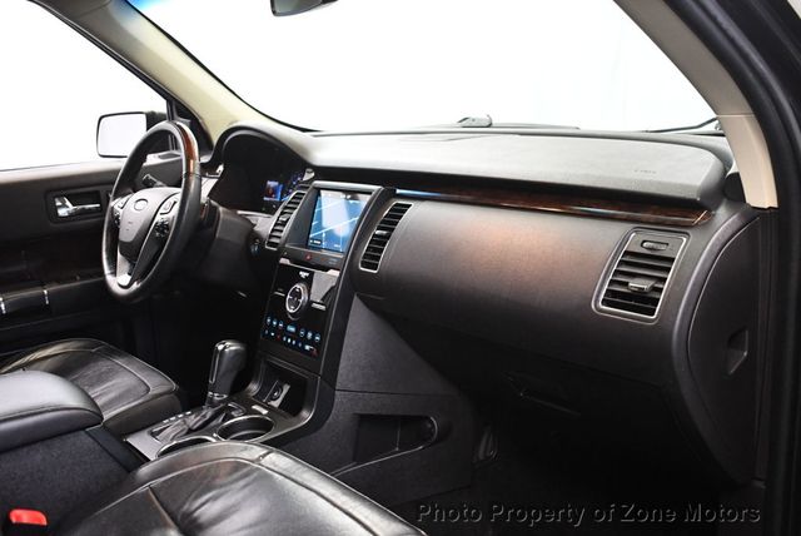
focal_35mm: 36
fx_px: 802
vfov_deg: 36.9
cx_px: 400
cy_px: 268
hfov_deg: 53.1
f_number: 3.5
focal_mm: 18
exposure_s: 1/100
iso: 3200
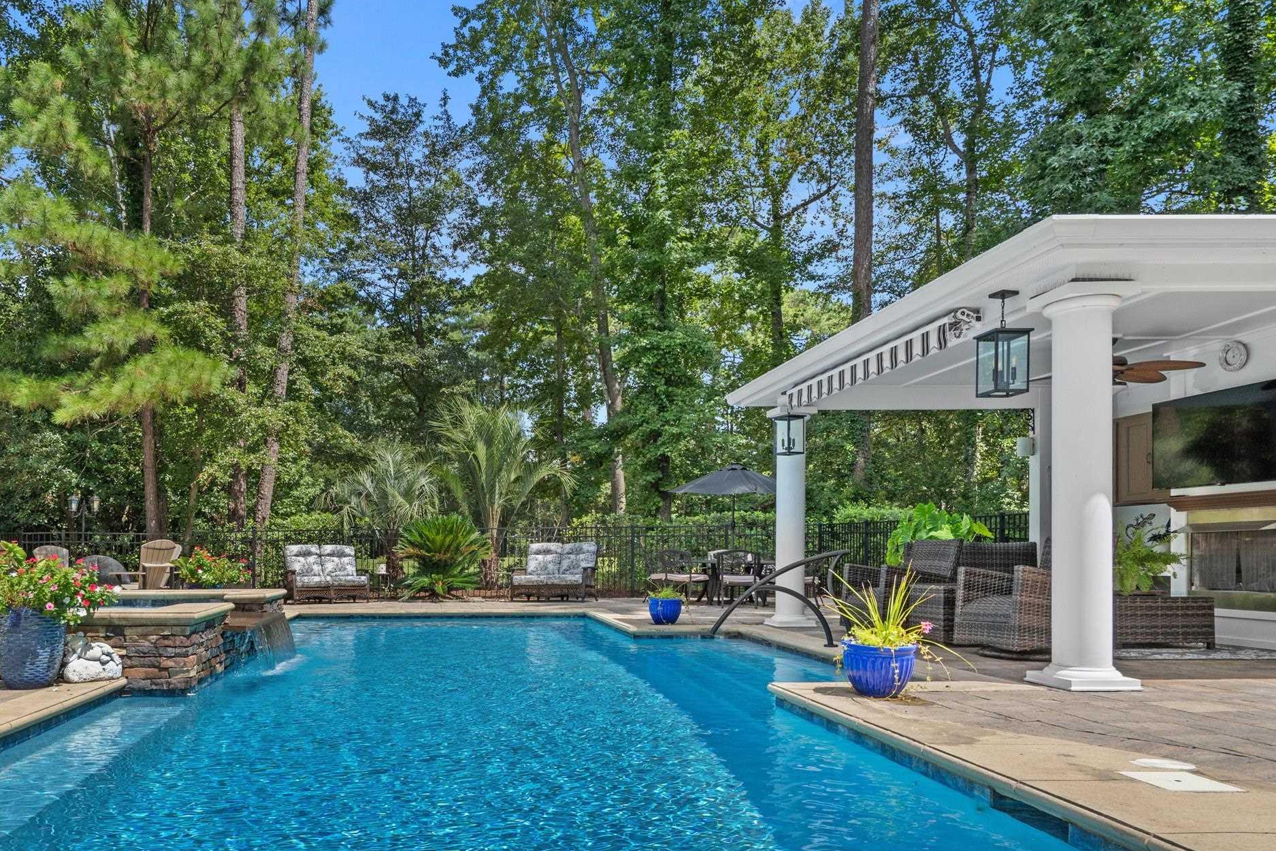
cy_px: 516
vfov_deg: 52.7
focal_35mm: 24
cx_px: 437
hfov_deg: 71.8
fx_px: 851
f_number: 9
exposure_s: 1/250
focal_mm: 18
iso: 250
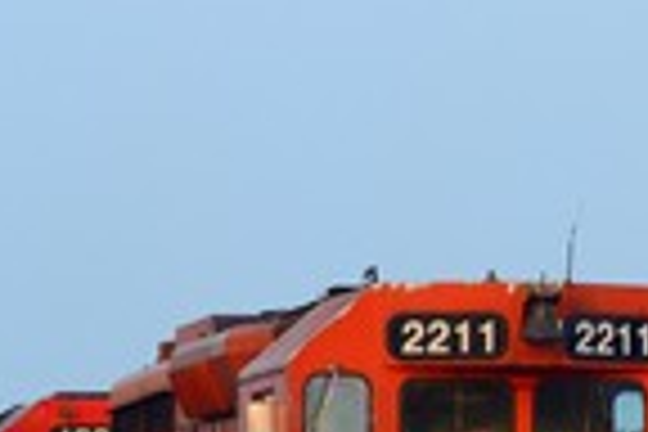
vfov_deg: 3.8
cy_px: 866
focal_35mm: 356
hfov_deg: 5.7
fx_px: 6407
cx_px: 1022
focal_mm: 50
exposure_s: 1/250
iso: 500
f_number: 10
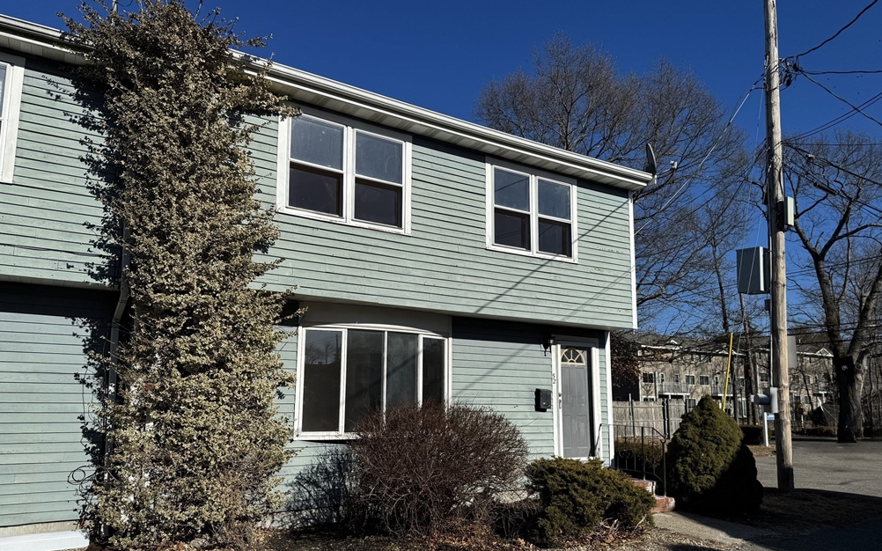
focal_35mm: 26
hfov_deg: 70.4
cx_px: 434
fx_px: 625
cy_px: 318
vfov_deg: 47.4
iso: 80
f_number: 1.78
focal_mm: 6.76
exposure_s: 1/7937
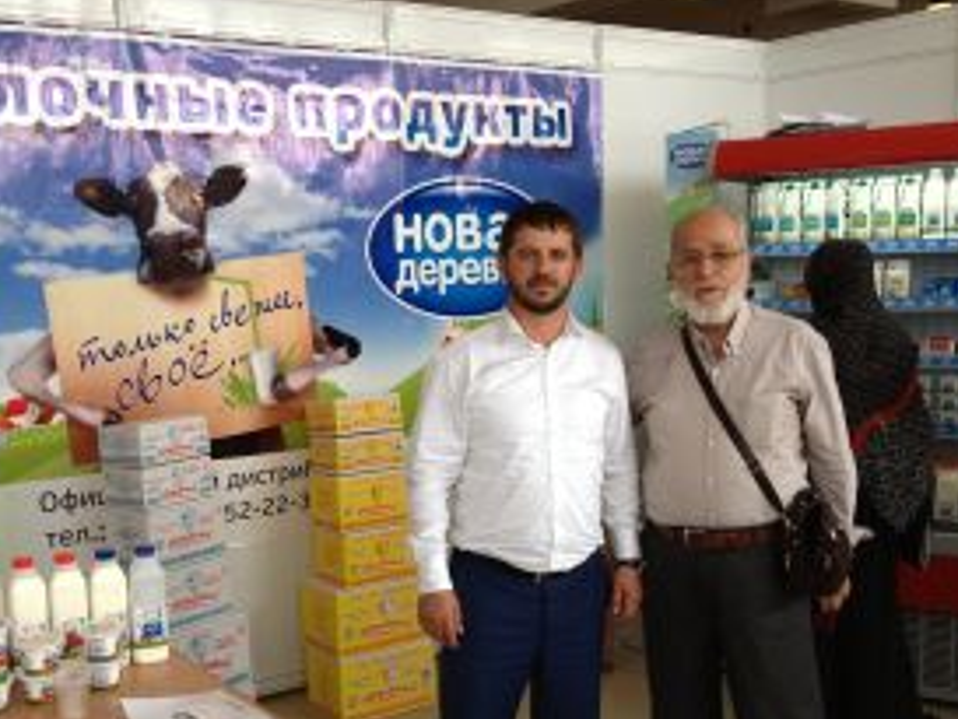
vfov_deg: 30.1
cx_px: 486
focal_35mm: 48
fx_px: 1329
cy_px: 465
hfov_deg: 39.6
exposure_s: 1/120
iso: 64
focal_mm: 4.28
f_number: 2.4
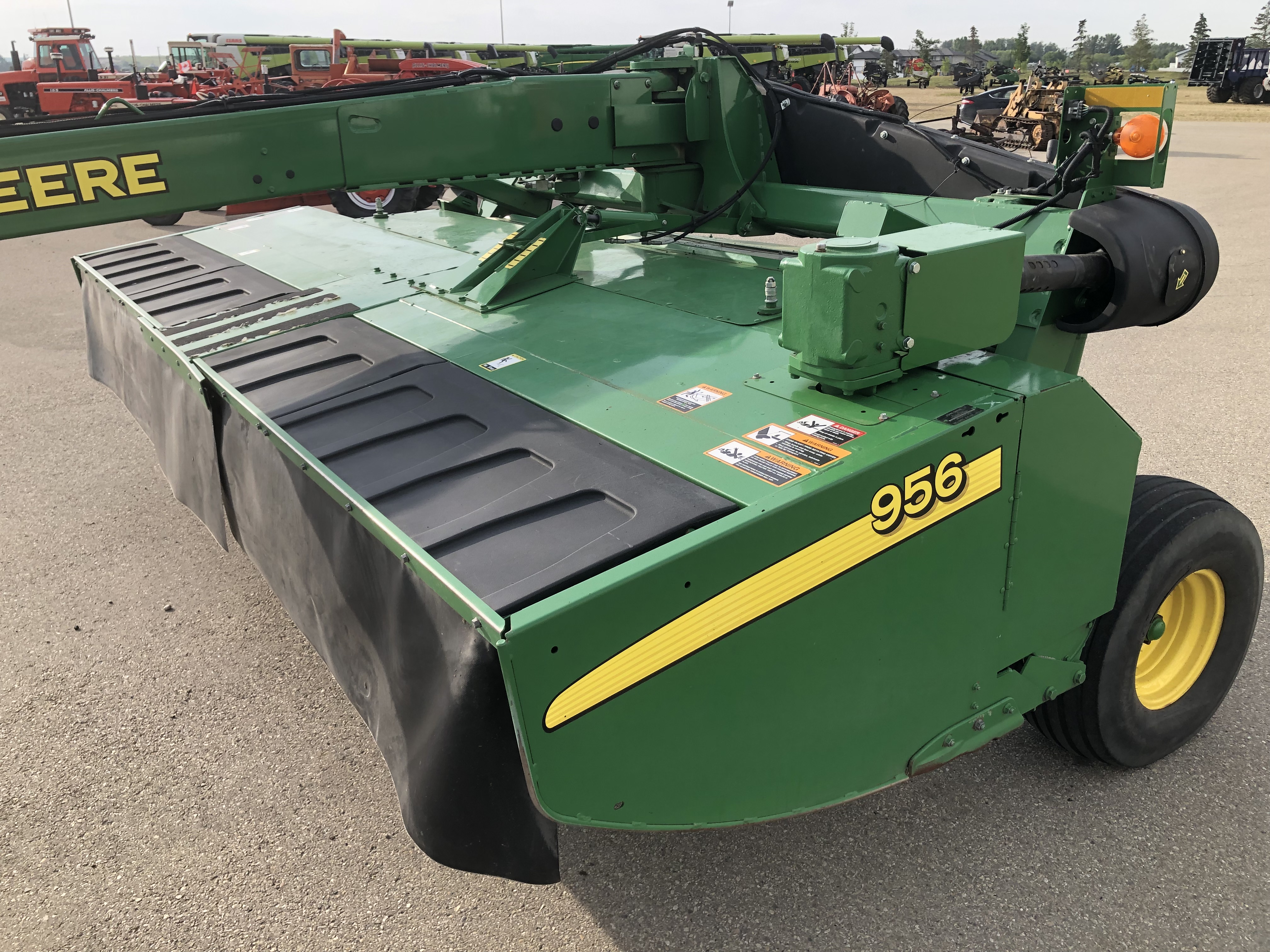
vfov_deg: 49.7
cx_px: 635
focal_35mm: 28
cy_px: 476
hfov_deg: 63.4
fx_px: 1027
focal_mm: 3.99
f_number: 1.8
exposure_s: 1/800
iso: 20
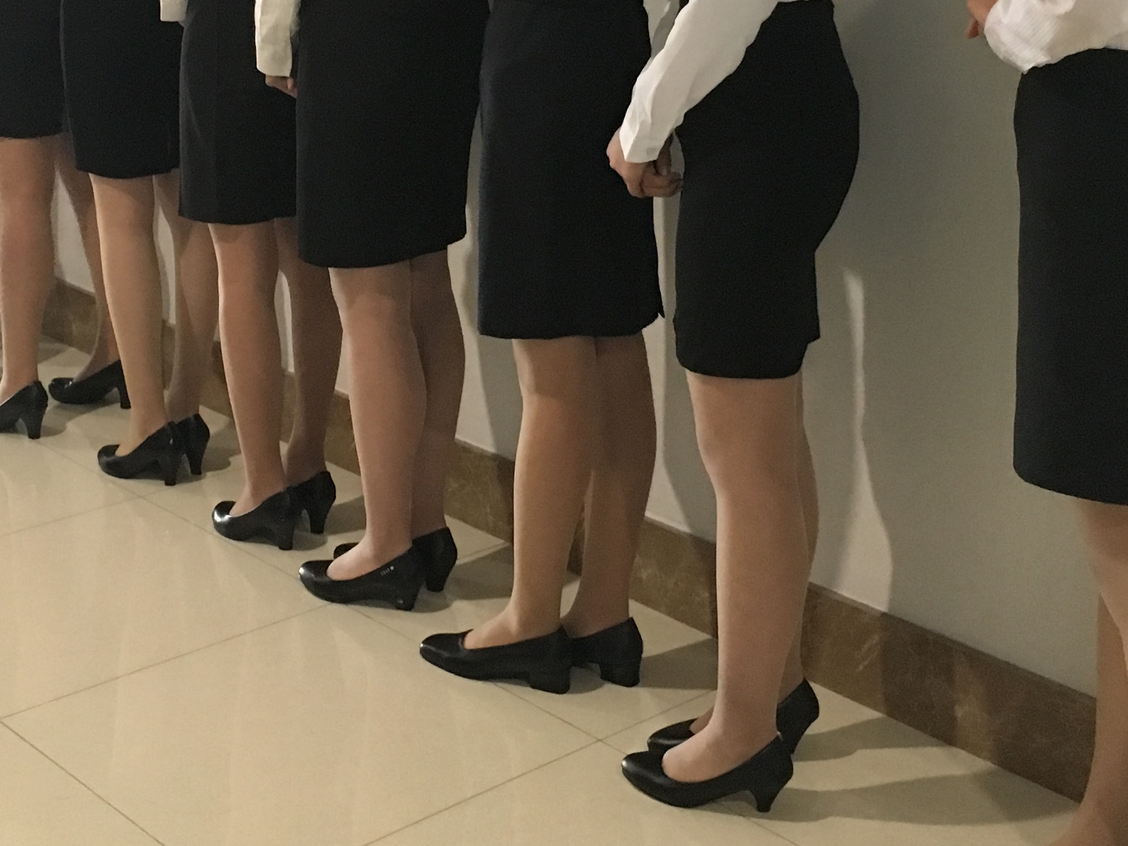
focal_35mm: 61
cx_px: 472
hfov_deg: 31.6
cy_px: 147
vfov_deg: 23.6
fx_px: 1988
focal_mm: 4.15
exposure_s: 1/17
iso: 250
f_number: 2.2
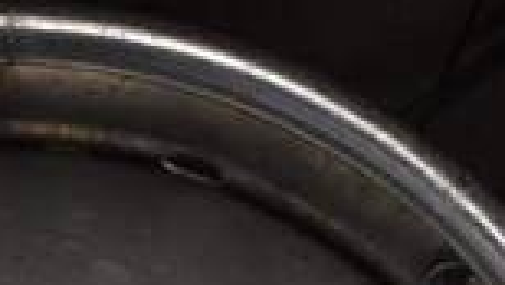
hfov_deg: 18.5
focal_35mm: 112
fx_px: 1501
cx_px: -30
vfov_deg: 9.8
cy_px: 636
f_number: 3.5
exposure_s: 1/200
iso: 800
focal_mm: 18
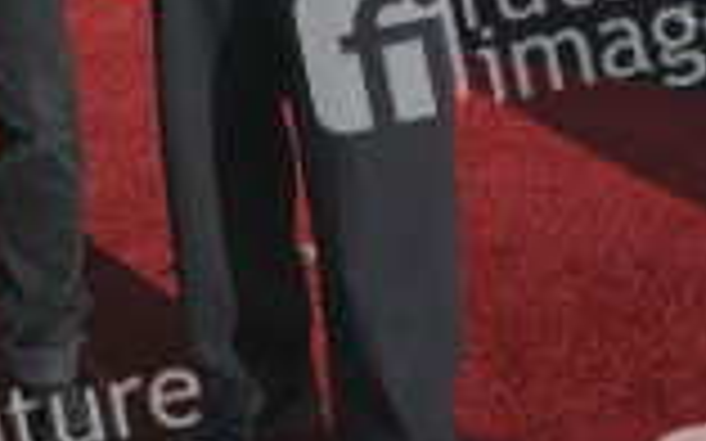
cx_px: 117
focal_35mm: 91
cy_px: -198
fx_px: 1750
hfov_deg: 22.4
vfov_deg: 13.6
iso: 160
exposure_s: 1/320
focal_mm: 35
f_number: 10
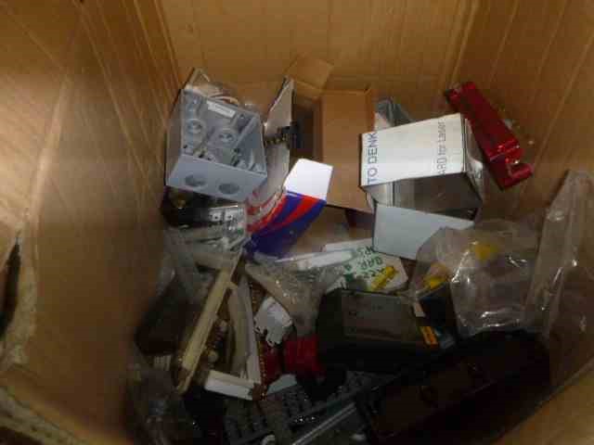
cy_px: 222
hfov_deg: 69.4
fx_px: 429
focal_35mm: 25
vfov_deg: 54.9
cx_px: 297
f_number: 3.9
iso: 400
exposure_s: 1/8
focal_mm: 4.5
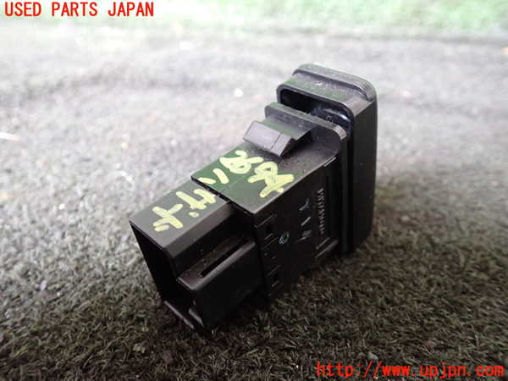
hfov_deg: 60.0
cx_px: 254
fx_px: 440
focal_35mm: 30
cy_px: 190
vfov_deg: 46.8
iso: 640
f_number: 2.3
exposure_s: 1/30
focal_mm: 5.4
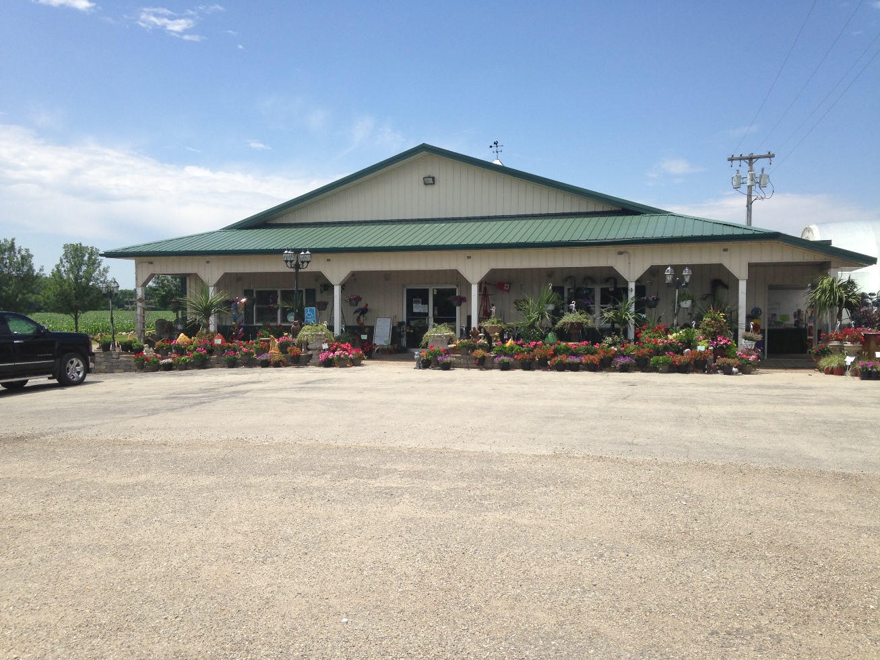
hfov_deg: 55.4
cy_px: 330
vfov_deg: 42.9
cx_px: 440
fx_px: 839
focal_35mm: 33
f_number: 2.4
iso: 50
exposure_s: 1/2008
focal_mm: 4.12
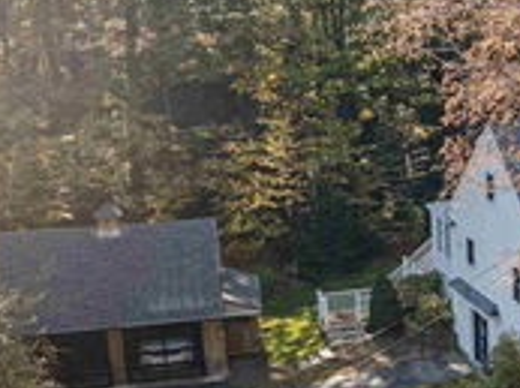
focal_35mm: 71
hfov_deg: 25.5
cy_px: 266
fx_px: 1064
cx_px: 565
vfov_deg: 20.6
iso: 400
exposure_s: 1/80
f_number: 5
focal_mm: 12.29
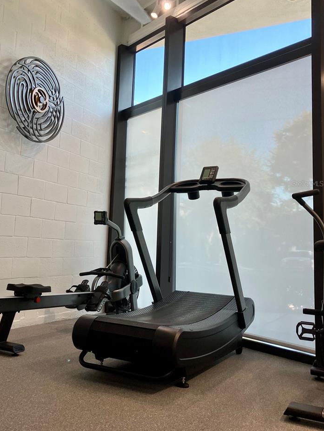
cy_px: 183
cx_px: 117
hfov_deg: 39.3
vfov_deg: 51.2
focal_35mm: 36
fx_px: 449
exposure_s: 1/120
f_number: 1.8
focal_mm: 3.99
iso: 50
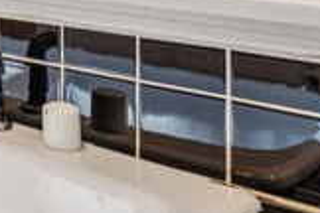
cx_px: -251
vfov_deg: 16.0
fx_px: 702
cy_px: -97
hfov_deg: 19.5
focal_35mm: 79
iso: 100
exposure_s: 1.3
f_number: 13
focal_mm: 20
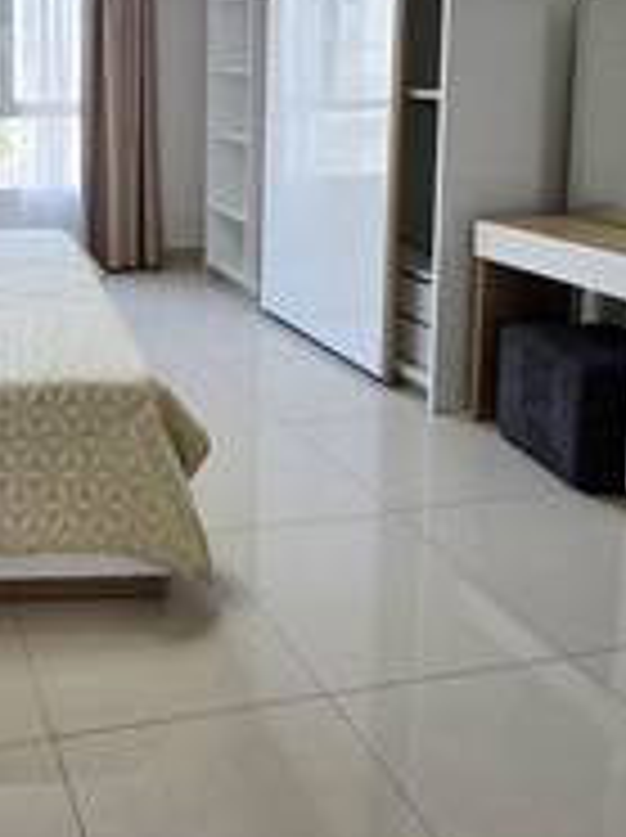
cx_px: -29
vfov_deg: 52.1
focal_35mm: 32
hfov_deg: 38.1
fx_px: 773
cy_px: 133
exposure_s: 1/101
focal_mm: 2.2
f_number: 1.9
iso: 64
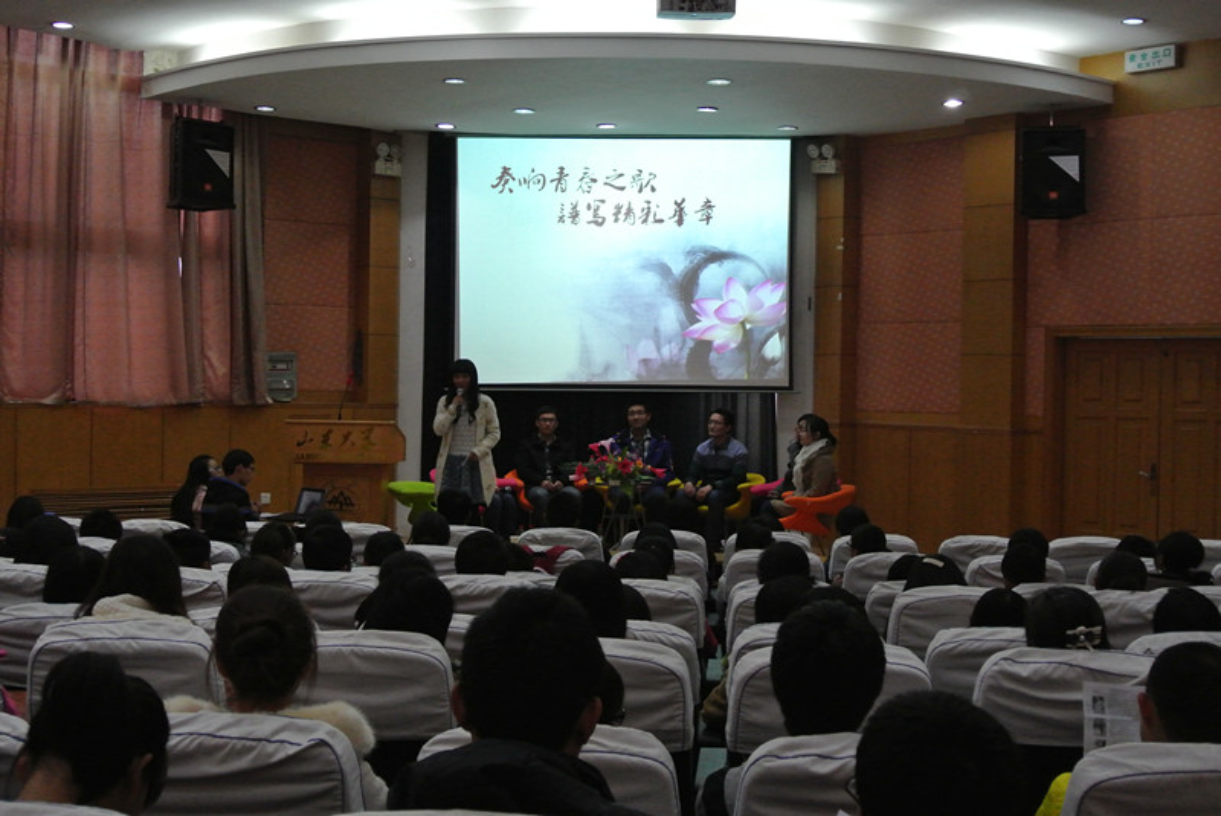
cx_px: 610
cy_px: 408
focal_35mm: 47
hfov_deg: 41.9
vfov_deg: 28.7
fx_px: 1595
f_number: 4.5
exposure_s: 1/100
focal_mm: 17.5
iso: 1600
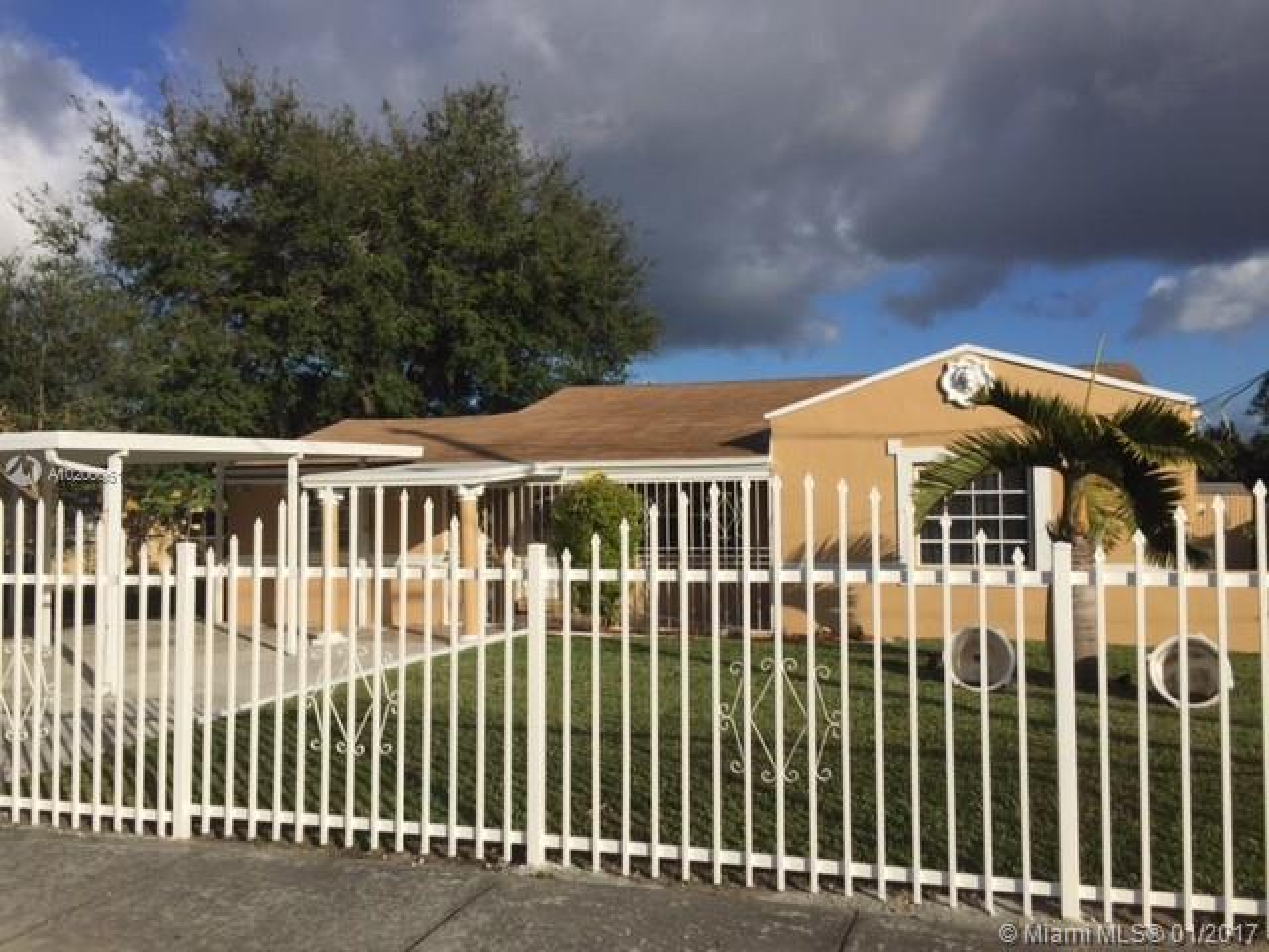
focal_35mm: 29
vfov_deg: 48.2
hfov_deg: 61.7
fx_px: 1063
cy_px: 476
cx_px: 634
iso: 32
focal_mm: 4.15
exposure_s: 1/4405
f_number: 2.2
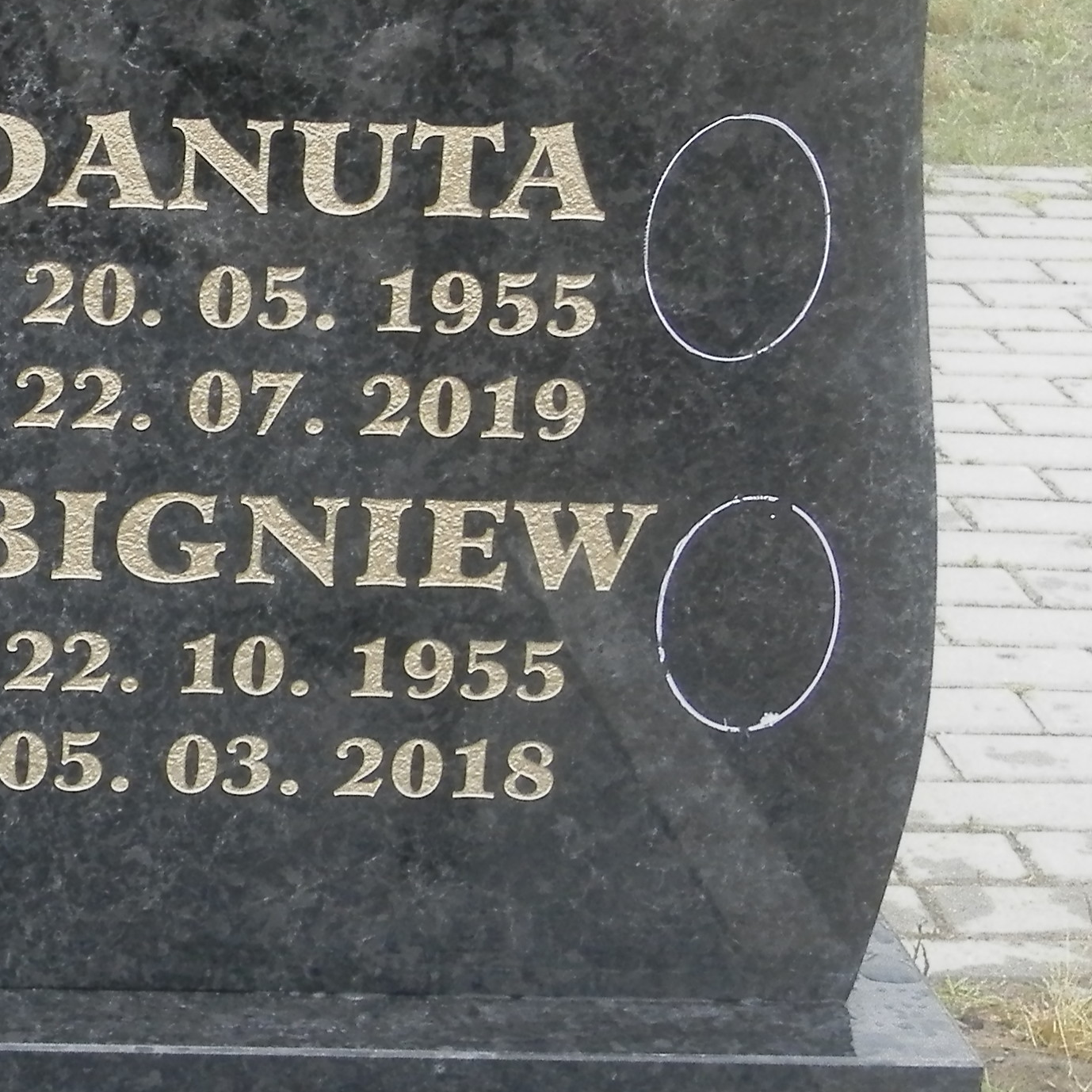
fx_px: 4854
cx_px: -152
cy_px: 502
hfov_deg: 12.6
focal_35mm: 136
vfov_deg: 12.8
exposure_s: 1/100
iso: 125
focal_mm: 8.2
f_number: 3.6
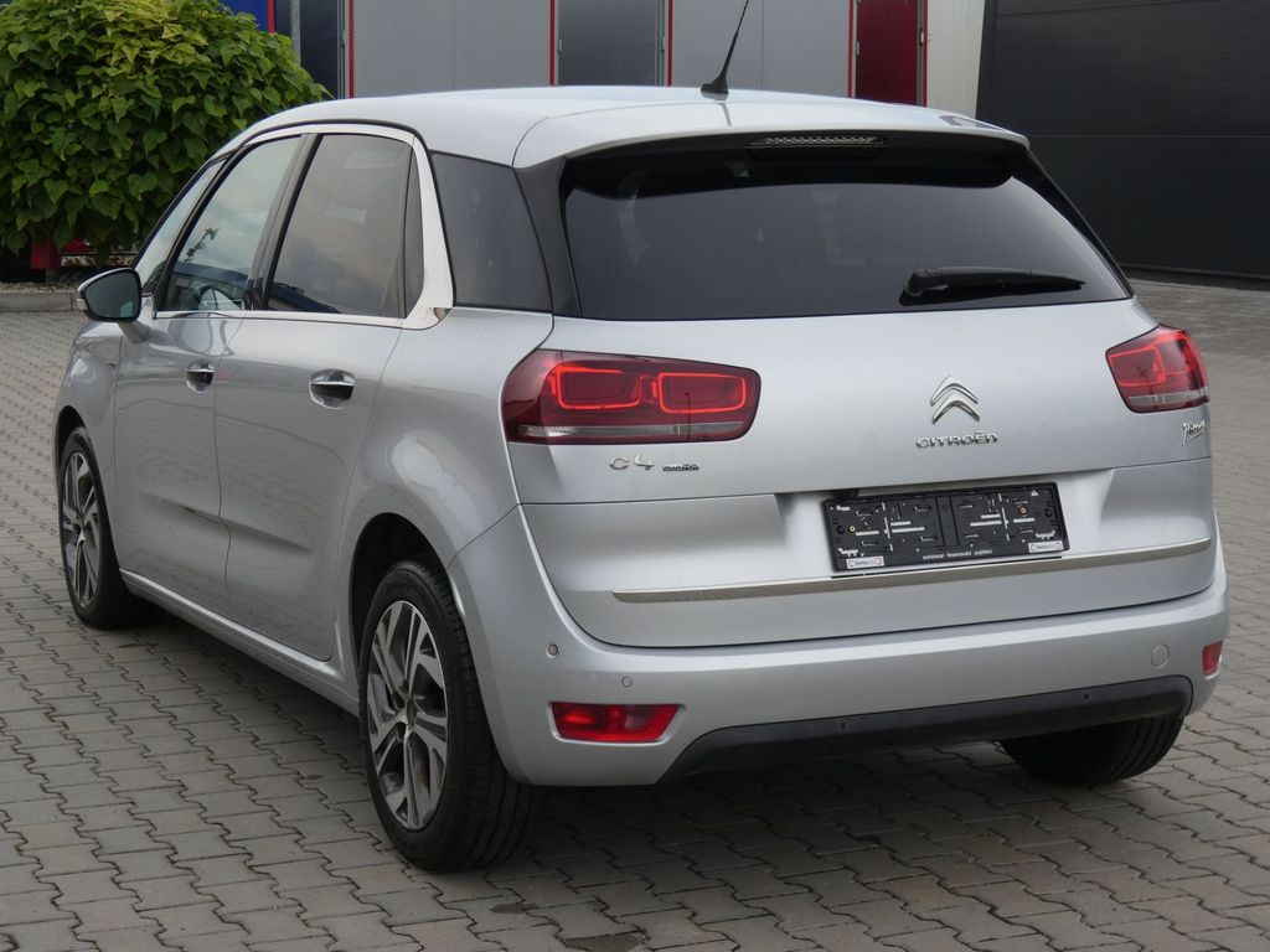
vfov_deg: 22.3
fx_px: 2421
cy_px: 476
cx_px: 635
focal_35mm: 66
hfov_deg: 29.4
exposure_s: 1/200
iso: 80
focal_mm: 11.9
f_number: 5.6
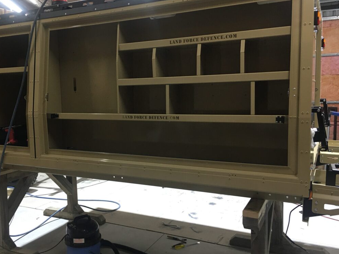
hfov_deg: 52.4
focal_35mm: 35
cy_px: 125
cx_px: 141
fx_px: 343
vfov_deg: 40.7
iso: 50
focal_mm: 4.15
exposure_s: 1/17
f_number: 2.2
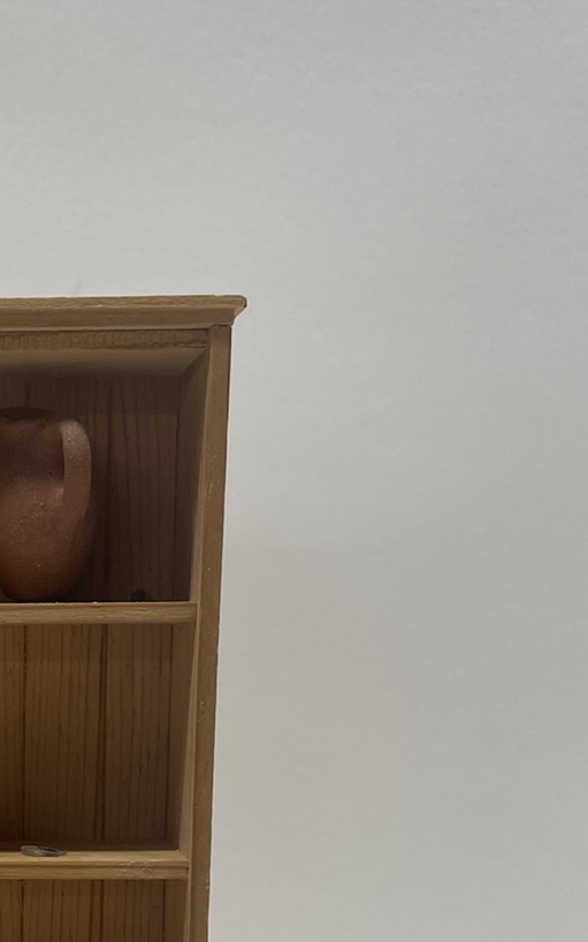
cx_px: -181
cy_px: 912
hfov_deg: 17.6
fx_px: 1770
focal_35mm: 69
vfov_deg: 28.2
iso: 40
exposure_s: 1/100
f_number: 1.6
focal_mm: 4.2
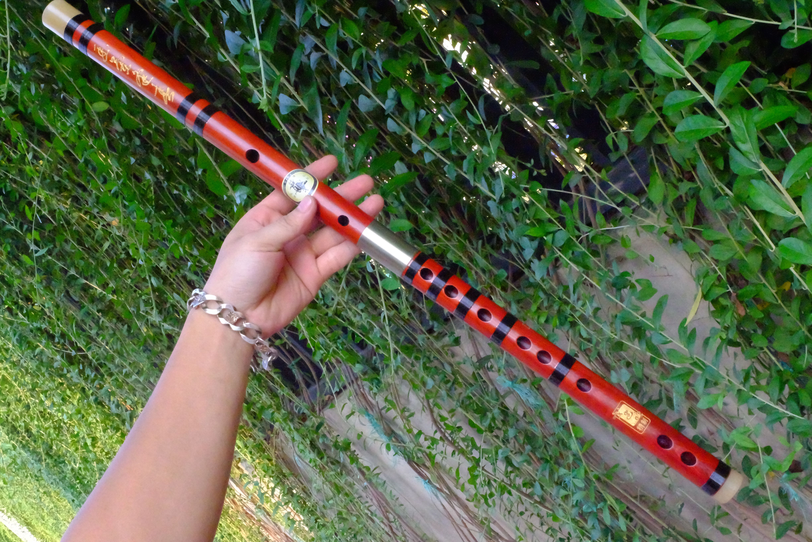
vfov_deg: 30.5
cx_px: 406
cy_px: 271
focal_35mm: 44
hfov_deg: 44.5
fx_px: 992
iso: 25600
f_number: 22
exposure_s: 1/480
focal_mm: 29.5
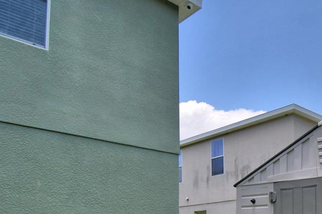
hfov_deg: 42.7
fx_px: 331
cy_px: 227
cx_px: 340
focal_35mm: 37
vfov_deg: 32.3
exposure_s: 1/1000
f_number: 4.5
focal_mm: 10
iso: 100
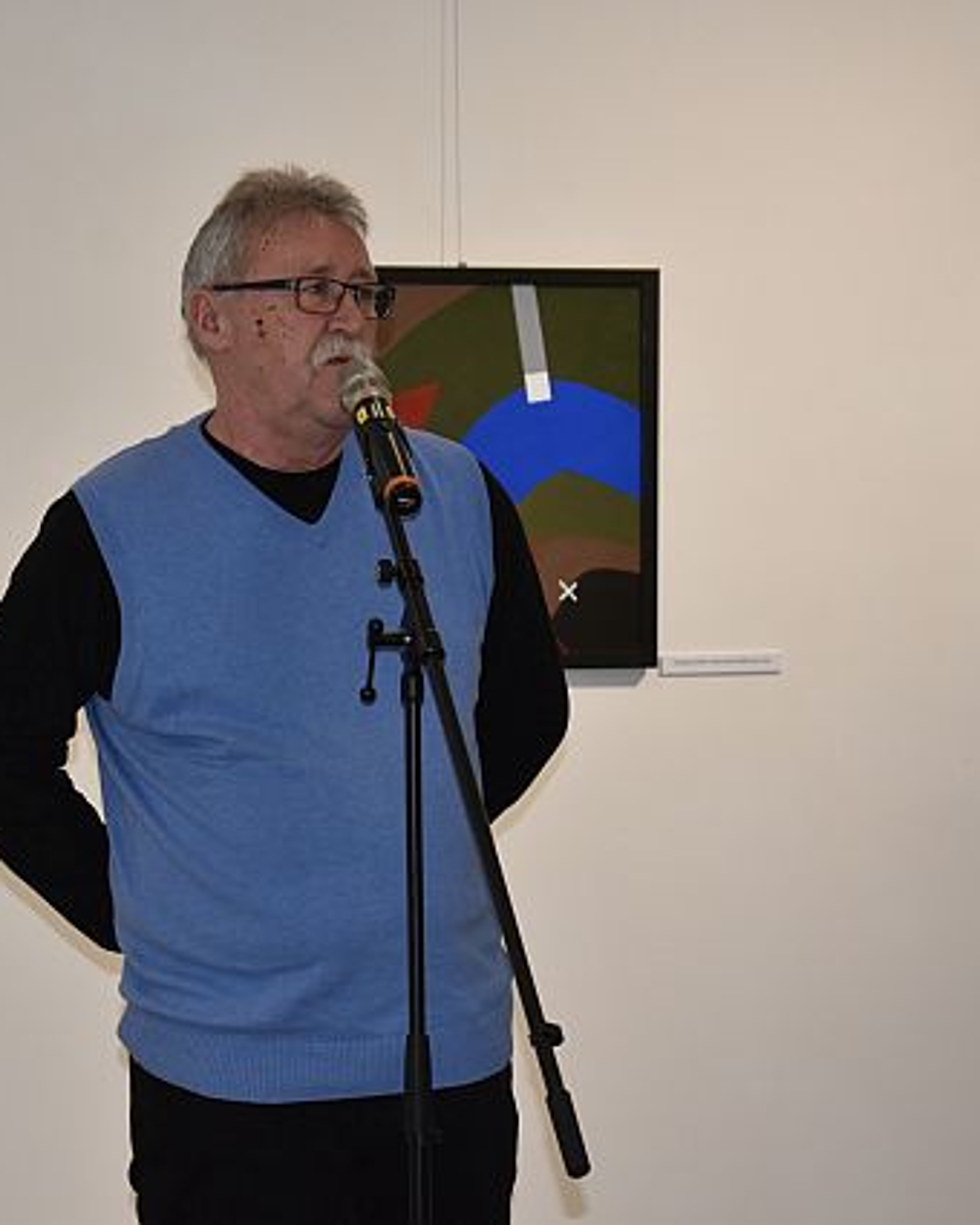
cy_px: 612
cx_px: 306
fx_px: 4231
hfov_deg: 13.2
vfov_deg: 16.5
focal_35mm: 117
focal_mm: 55
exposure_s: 1/125
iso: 800
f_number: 5.6
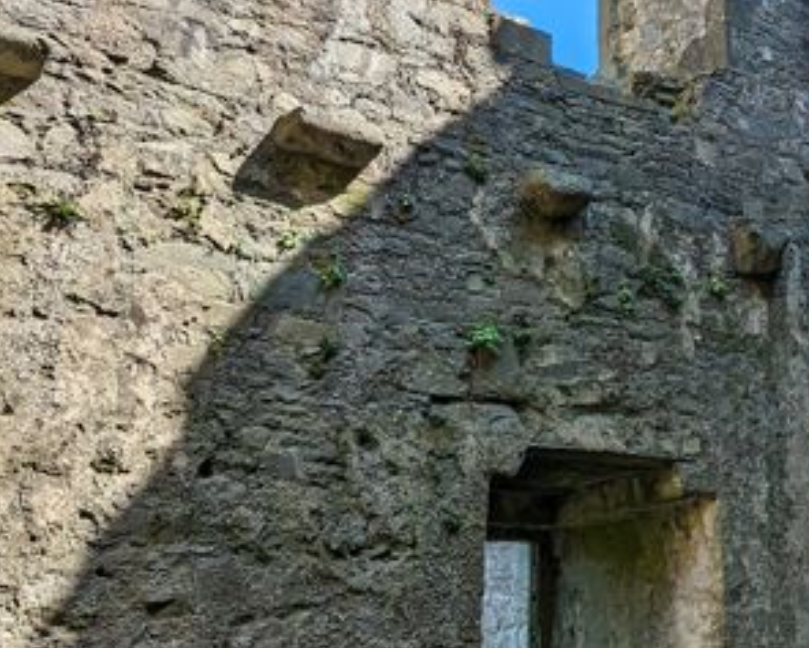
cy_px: 194
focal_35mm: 54
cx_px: 760
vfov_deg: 27.9
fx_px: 1293
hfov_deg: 32.6
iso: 35
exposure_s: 1/641
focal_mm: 2.35
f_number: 2.2
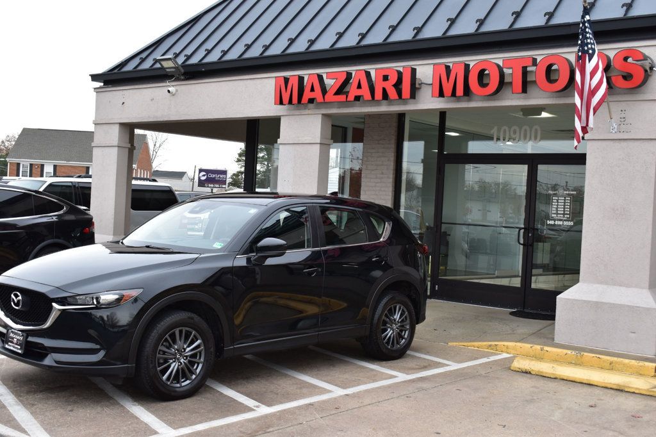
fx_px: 847
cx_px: 328
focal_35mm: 46
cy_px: 218
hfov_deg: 42.3
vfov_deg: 28.9
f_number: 8
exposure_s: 1/80
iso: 400
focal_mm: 31
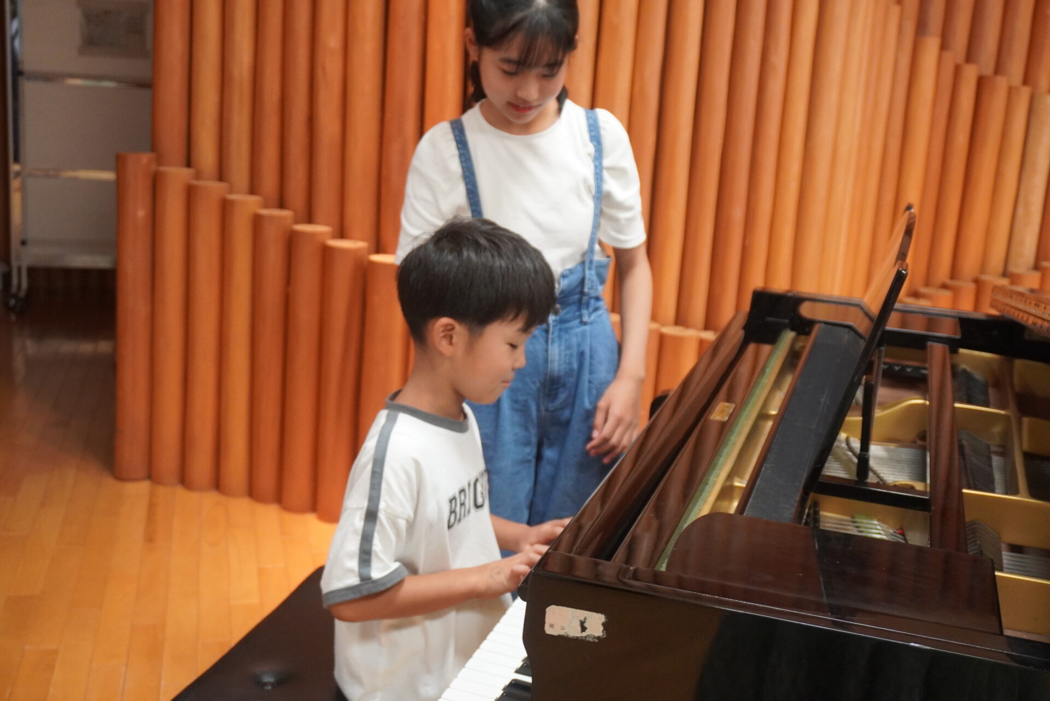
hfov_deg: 46.4
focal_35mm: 42
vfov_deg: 31.9
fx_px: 1225
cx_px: 525
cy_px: 350
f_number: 4.5
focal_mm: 28
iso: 3200
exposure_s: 1/160
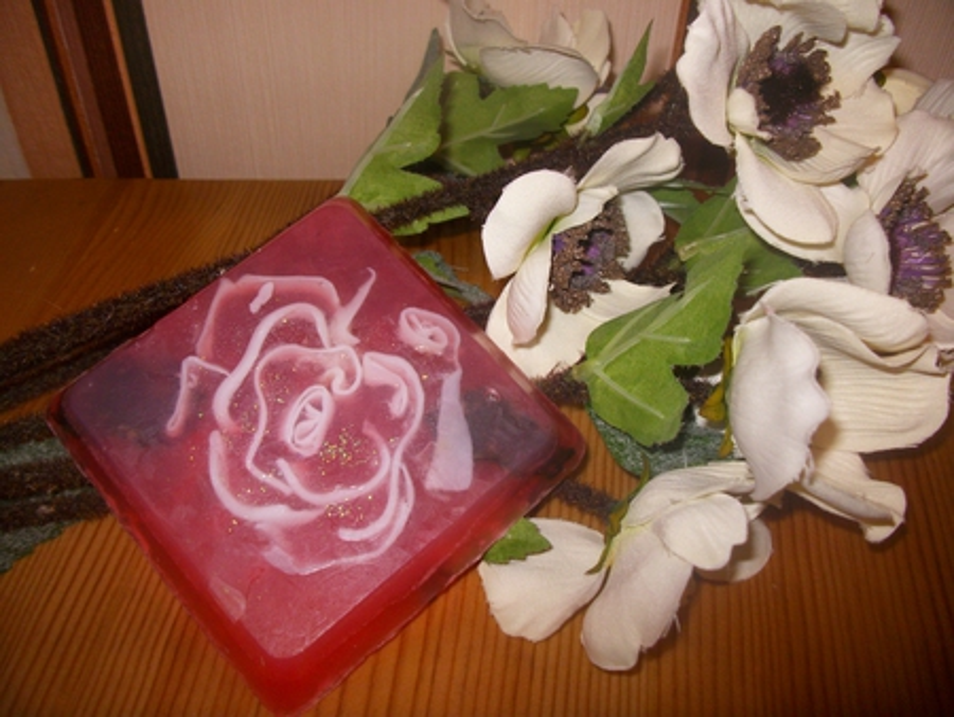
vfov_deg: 41.8
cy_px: 358
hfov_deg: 53.9
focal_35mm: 34
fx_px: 938
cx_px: 477
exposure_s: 1/40
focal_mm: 5.7
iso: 125
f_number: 2.9
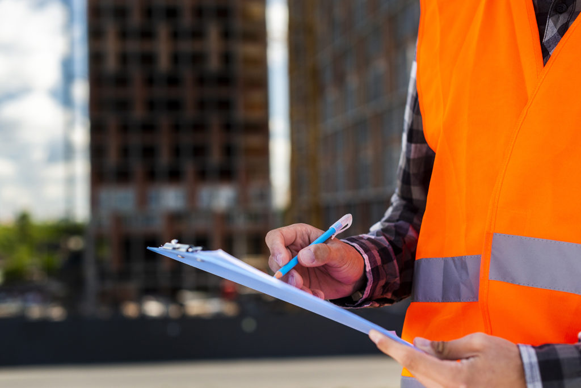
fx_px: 807
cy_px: 194
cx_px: 290
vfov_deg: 27.0
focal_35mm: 50
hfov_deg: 39.6
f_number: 3.2
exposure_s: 1/1000
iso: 250
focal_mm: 50
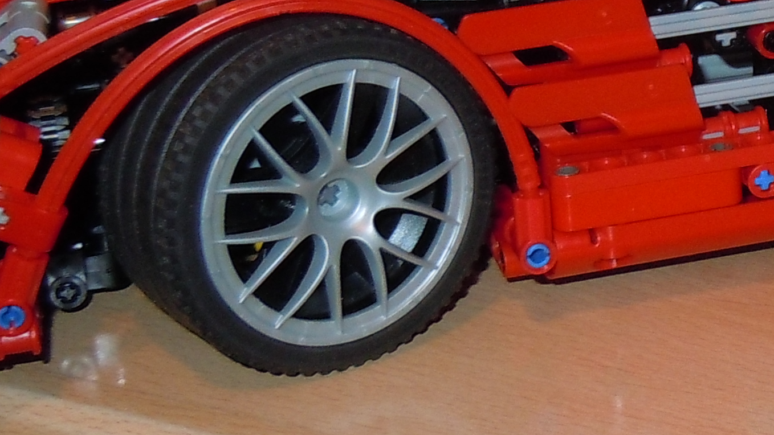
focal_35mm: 104
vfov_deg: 11.5
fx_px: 2135
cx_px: 808
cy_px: -28
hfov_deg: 19.8
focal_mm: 5.4
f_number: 3.5
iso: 200
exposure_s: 1/30
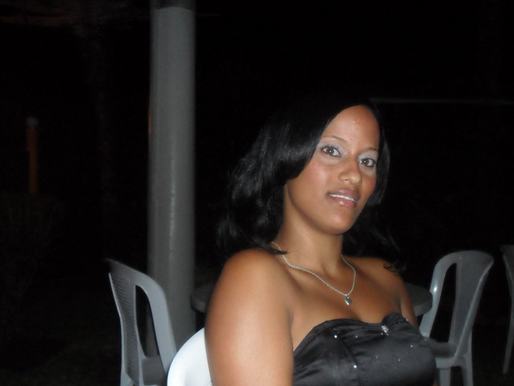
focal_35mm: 35
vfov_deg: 40.4
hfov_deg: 52.6
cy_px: 241
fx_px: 520
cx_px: 277
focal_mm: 4.9
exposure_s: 1/45
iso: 400
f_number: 3.5
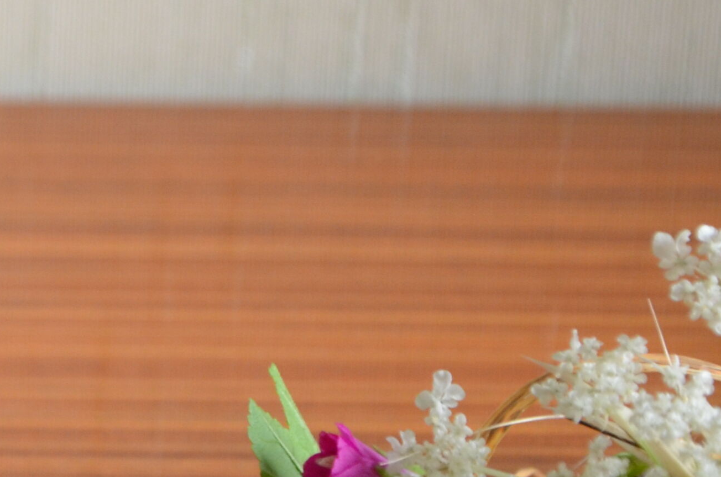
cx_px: -485
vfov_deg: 5.0
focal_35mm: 272
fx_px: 5437
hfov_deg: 7.4
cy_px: 181
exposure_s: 1/60
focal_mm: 48
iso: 560
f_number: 5.6
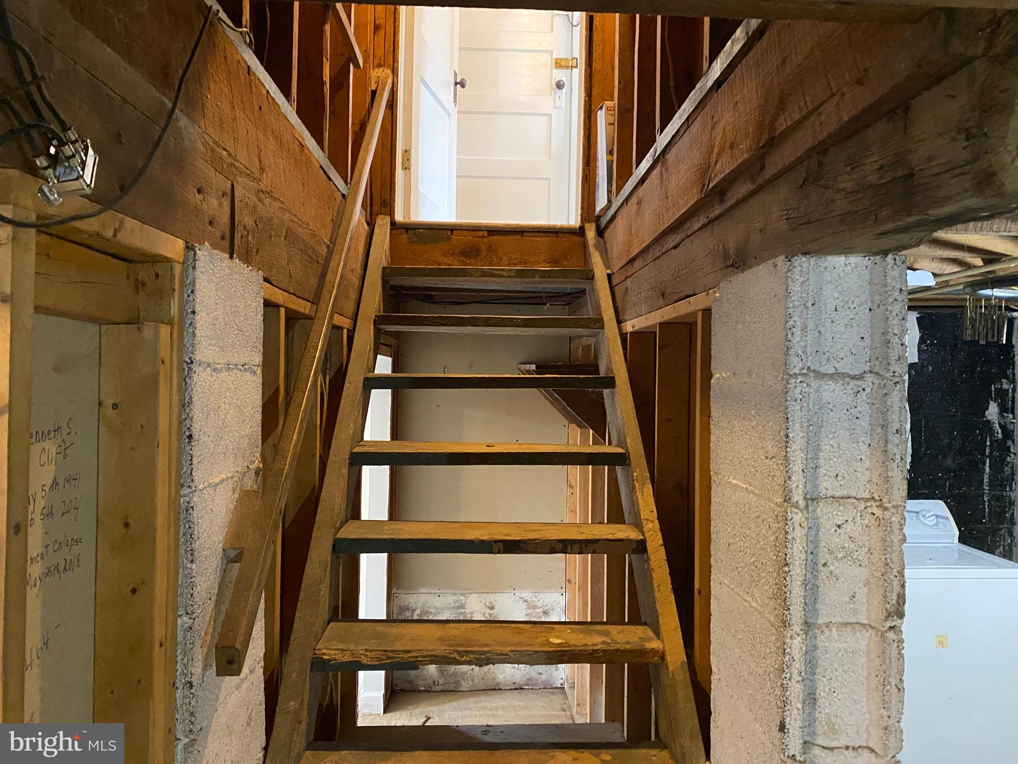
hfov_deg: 67.3
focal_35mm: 26
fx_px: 765
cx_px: 509
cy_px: 382
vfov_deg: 53.1
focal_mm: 4.25
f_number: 1.8
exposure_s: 1/30
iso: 640
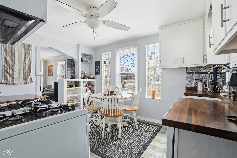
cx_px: 118
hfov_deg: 96.7
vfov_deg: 73.8
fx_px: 105
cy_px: 79
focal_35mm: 16
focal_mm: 16
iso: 250
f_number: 9
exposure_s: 1/50
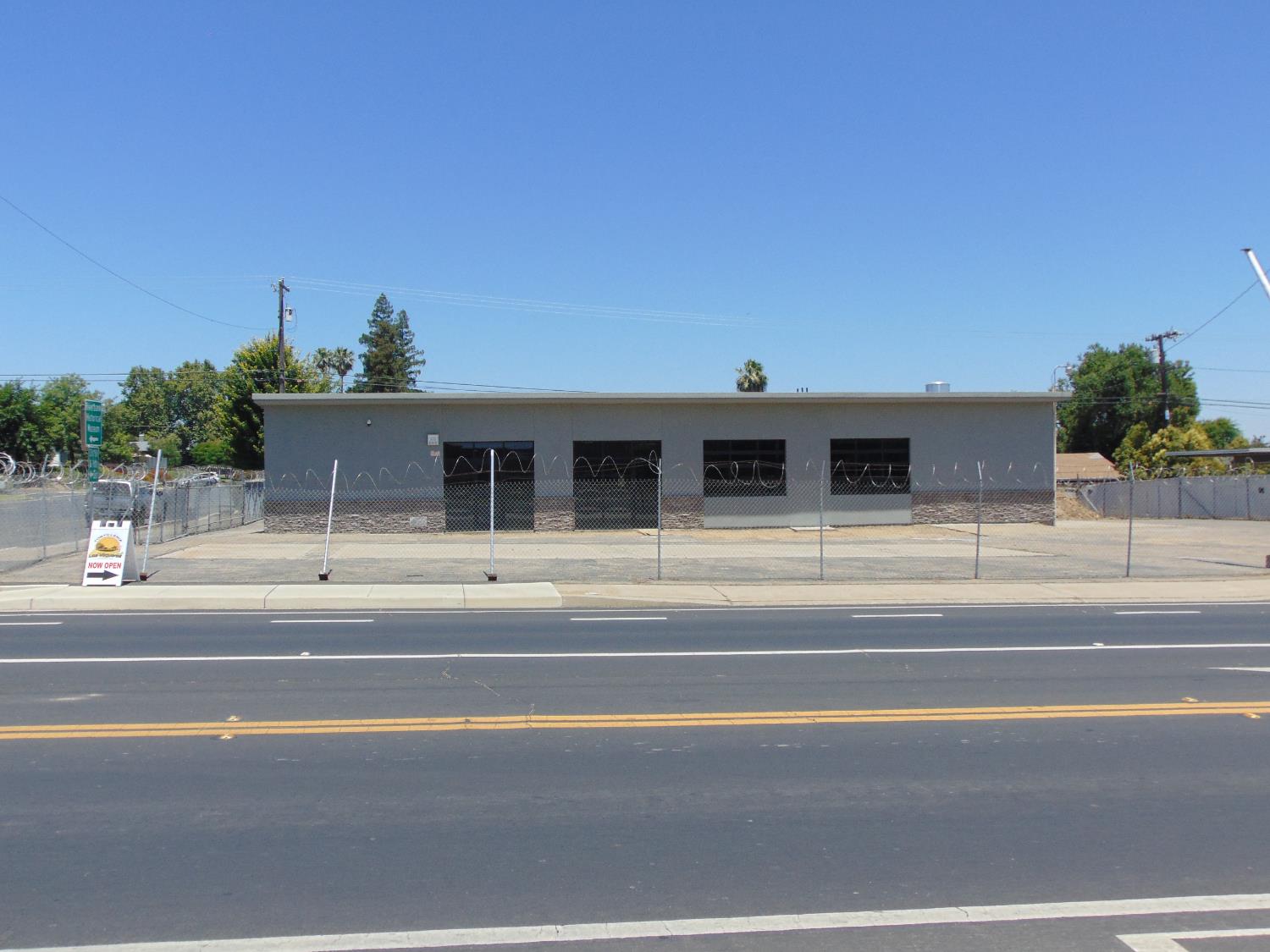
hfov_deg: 52.6
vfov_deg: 40.7
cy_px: 476
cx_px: 635
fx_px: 1284
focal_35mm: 35
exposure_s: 1/250
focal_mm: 6.3
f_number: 8.3
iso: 80
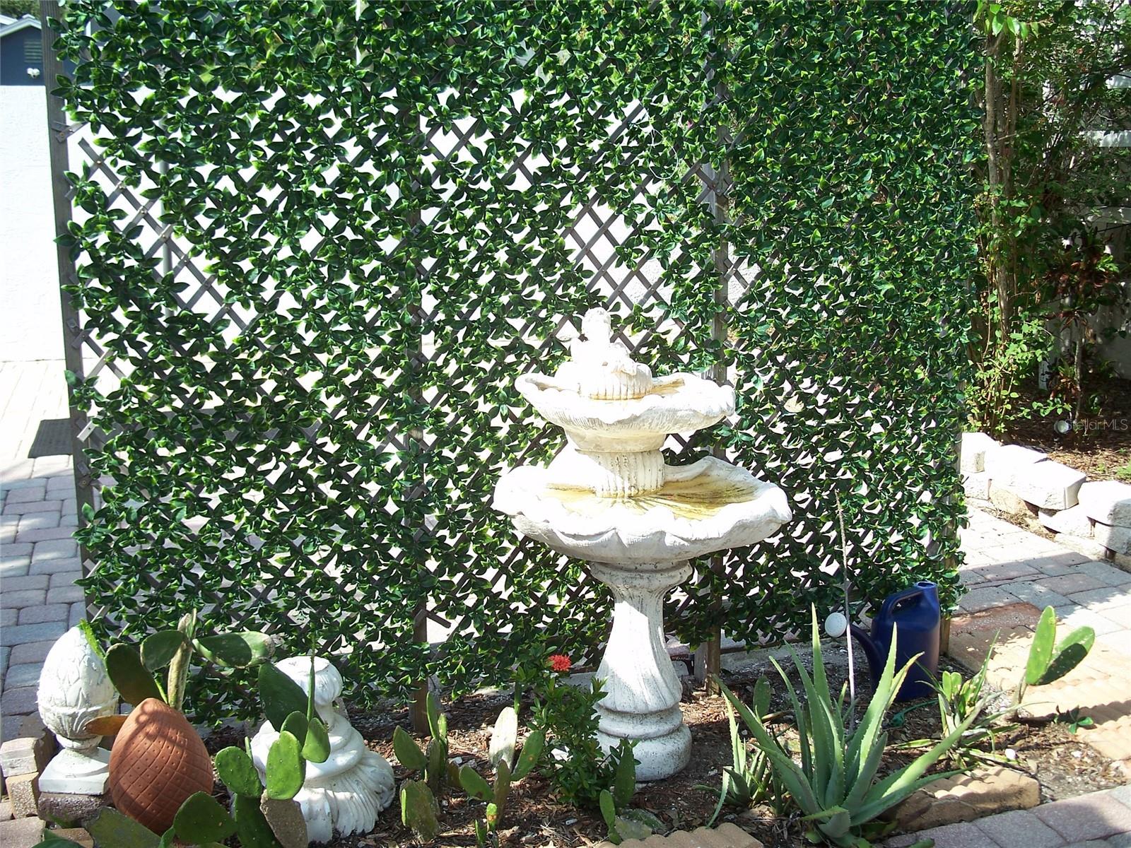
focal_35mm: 37
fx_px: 1209
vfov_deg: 38.7
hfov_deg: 50.1
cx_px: 566
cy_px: 424
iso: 64
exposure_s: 1/250
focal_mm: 7.8
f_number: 2.8
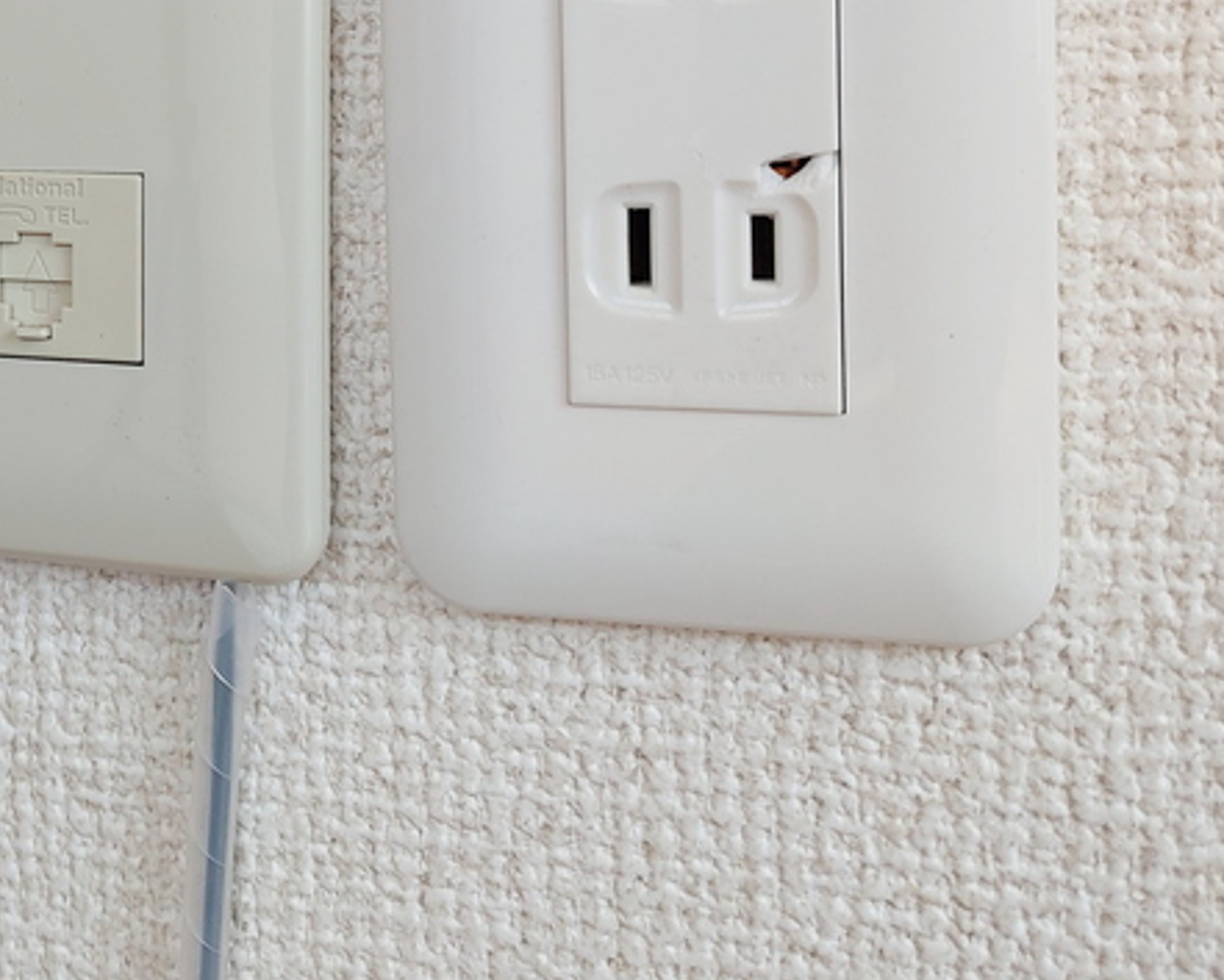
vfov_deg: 28.7
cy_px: 125
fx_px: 1848
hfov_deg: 34.0
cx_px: 50
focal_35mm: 51
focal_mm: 5.23
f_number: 1.8
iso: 32
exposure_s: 1/120
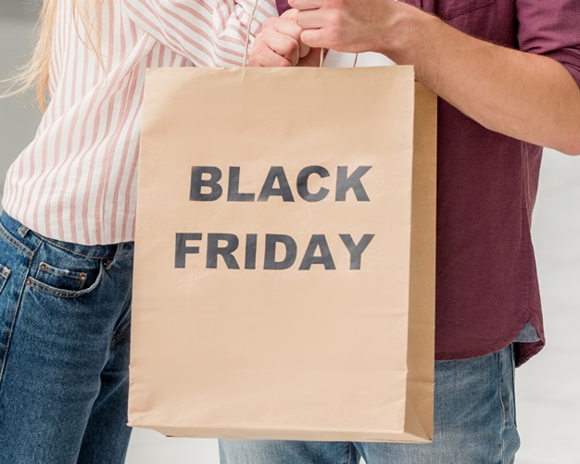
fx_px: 2884
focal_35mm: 168
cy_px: 17
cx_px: 103
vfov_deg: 9.2
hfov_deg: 11.4
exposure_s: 1/250
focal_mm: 70
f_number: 3.5
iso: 200
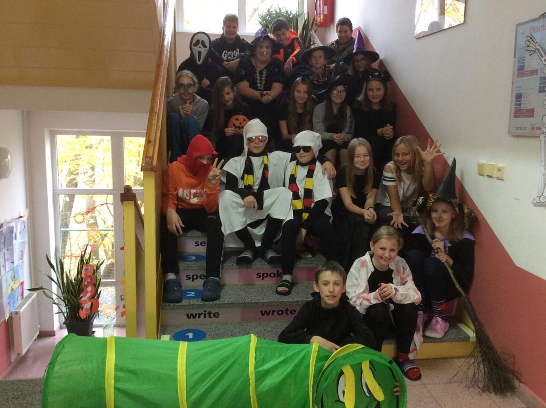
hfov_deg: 52.7
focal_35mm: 35
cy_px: 209
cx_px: 286
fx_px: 551
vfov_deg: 40.6
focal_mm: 3.3
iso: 100
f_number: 2.4
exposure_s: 1/25
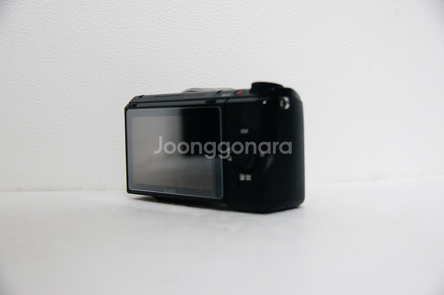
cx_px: 222
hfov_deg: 37.9
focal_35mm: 52
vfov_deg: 25.7
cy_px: 148
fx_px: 646
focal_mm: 35
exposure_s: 1/60
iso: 2000
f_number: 4.5
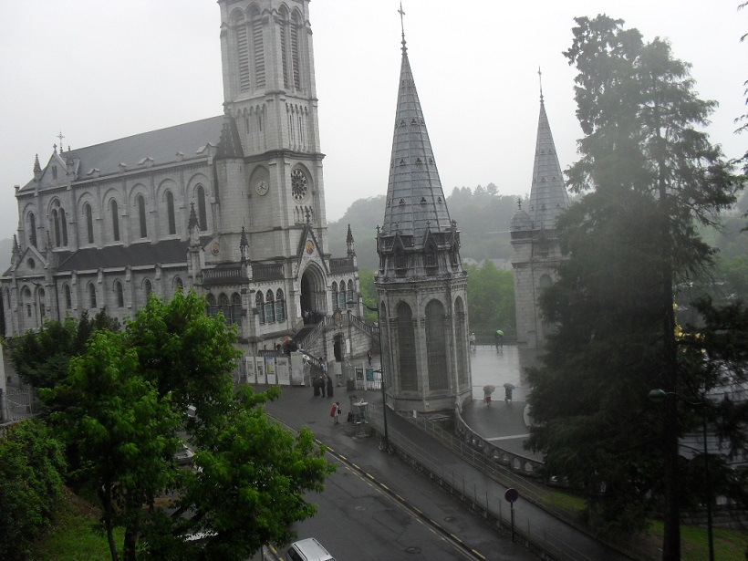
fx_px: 756
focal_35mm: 35
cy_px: 280
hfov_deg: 52.6
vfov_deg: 40.7
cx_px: 374
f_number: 3.2
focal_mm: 6.3
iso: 100
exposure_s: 1/500
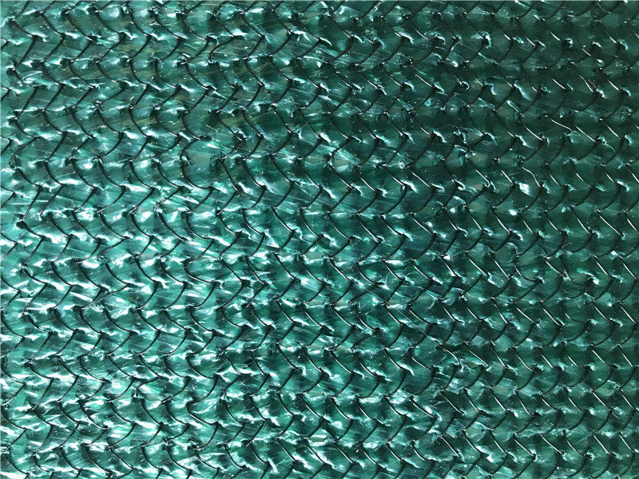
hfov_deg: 63.4
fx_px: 517
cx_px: 320
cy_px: 240
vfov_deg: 49.7
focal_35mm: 28
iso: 32
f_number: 1.8
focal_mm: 3.99
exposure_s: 1/33
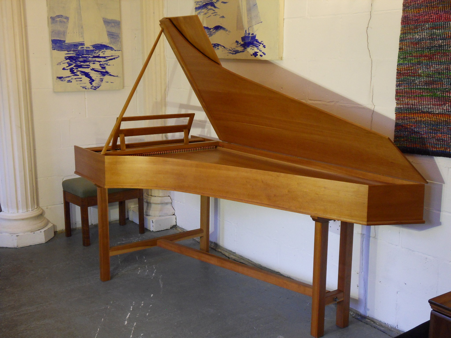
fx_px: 586
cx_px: 226
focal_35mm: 45
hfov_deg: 42.1
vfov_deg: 32.2
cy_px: 169
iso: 240
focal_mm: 7.9
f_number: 4.2
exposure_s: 1/45
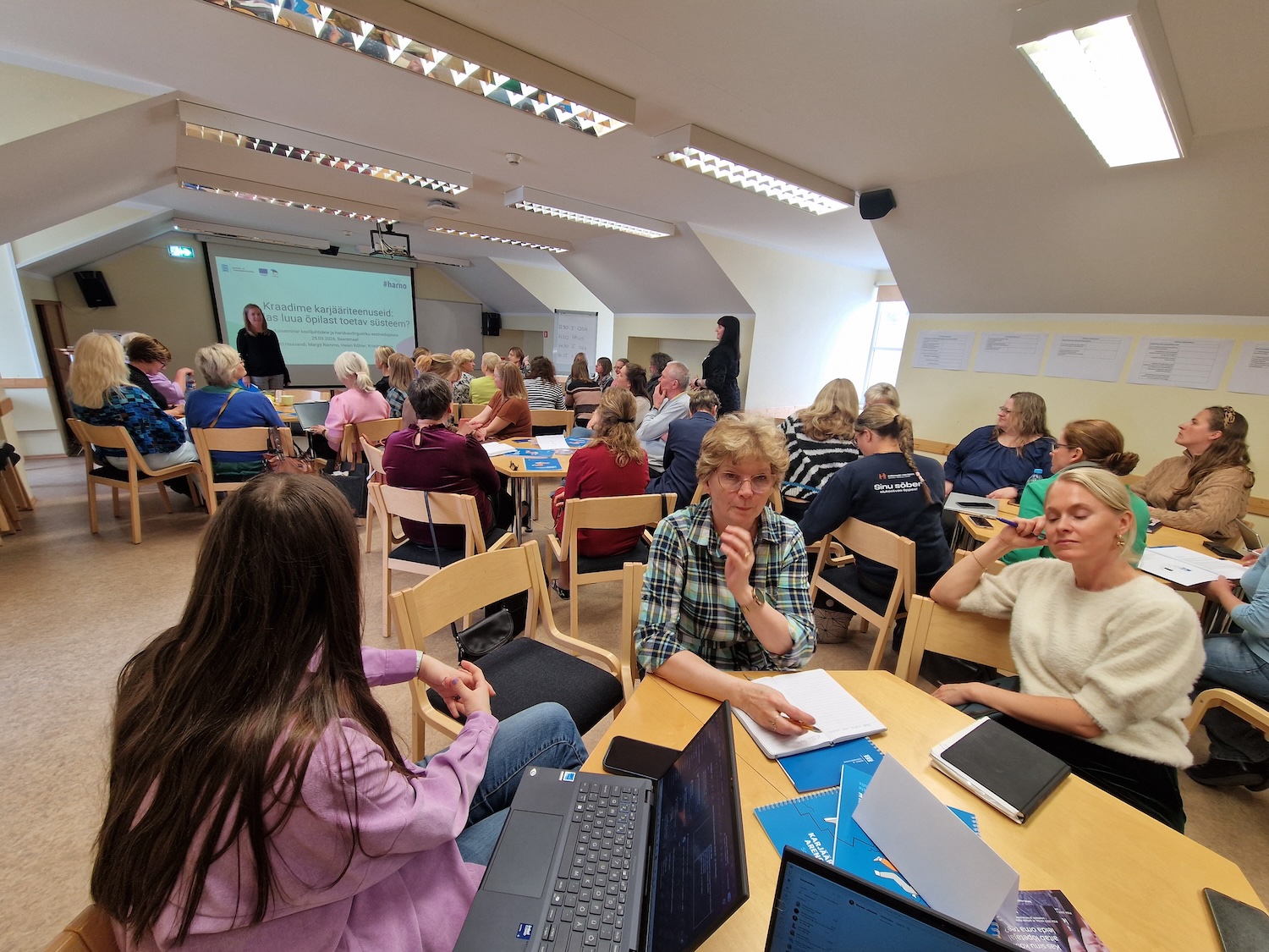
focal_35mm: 13
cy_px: 476
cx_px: 634
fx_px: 477
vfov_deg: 89.9
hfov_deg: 106.2
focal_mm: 2.2
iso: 64
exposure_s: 1/50
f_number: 2.2
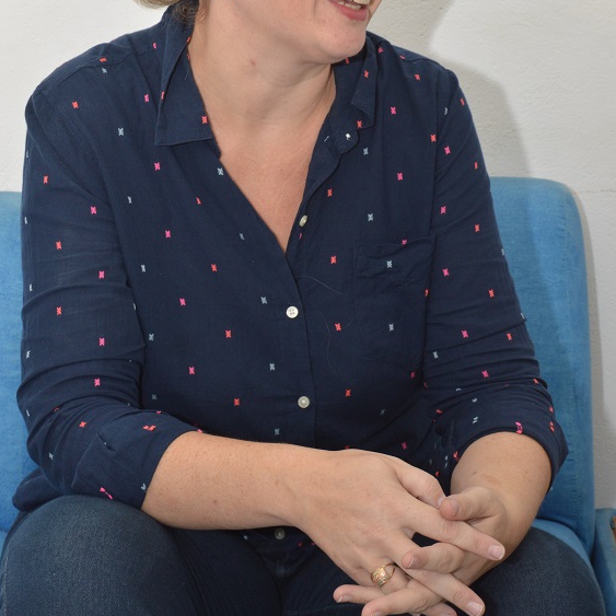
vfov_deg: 17.7
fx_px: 1973
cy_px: 185
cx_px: 322
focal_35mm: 98
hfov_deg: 17.7
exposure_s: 1/160
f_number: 10
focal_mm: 48
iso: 400
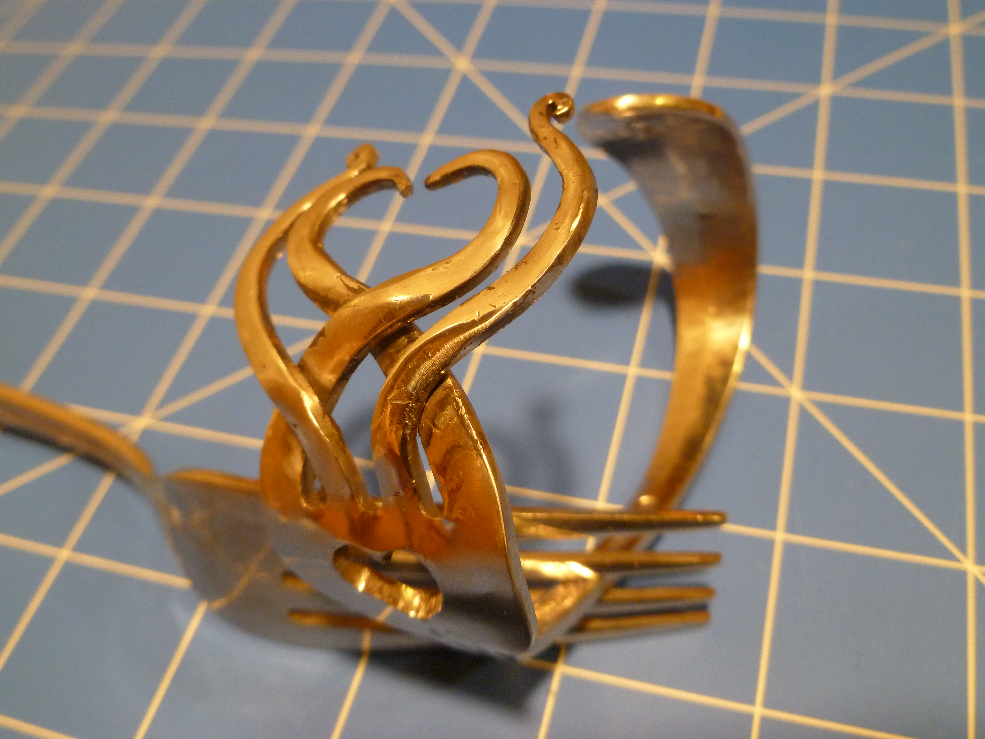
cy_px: 370
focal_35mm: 34
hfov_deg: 54.0
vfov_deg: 41.8
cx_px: 492
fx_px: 967
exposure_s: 1/15
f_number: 3.6
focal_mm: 6.1
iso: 400
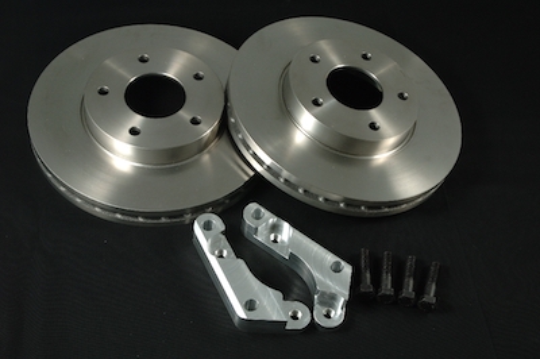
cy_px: 180
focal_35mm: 57
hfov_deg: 35.1
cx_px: 270
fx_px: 854
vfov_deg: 23.7
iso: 200
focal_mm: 38
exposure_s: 1/125
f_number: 13
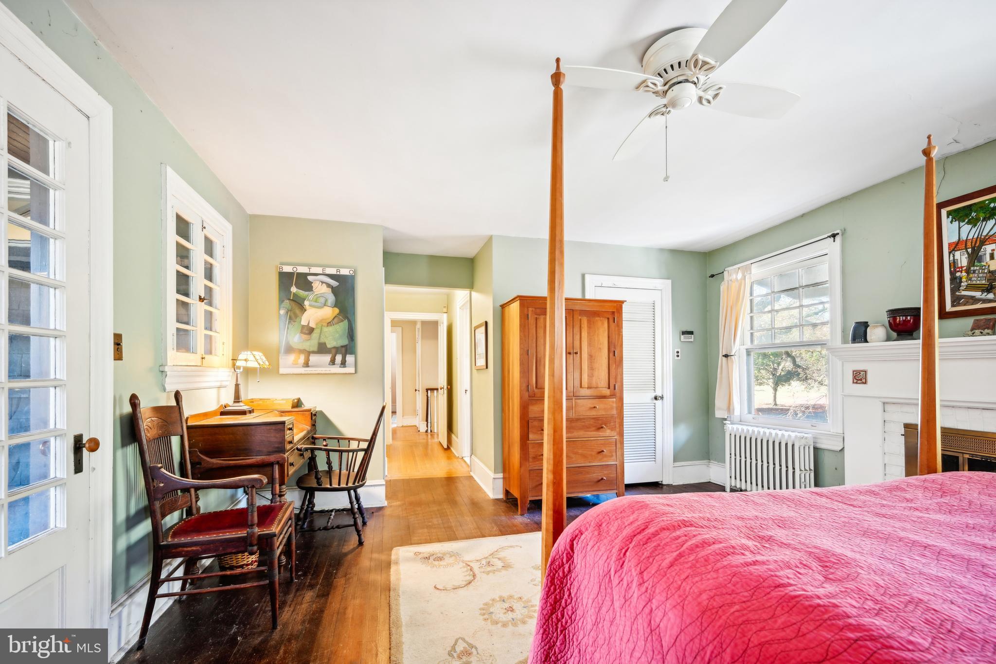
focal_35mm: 16
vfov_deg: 73.7
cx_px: 498
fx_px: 443
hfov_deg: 96.7
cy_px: 332
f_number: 8
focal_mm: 16
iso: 400
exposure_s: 1/3.33
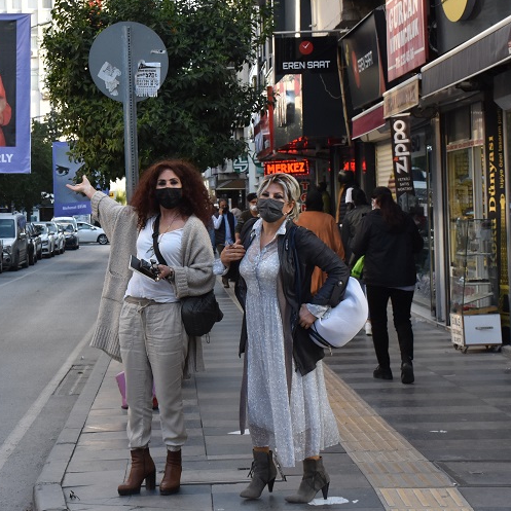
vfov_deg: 19.1
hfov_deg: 18.9
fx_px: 1518
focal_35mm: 91
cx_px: 79
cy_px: 168
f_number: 8
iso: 800
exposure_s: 1/400
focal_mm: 35
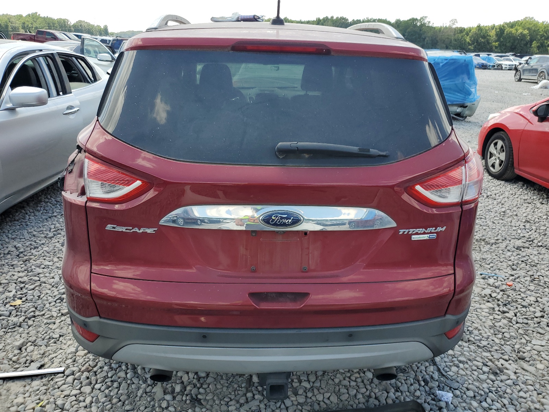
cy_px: 206
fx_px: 412
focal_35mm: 26
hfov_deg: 67.3
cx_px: 274
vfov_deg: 53.1
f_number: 1.5
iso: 50
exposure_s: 1/1111
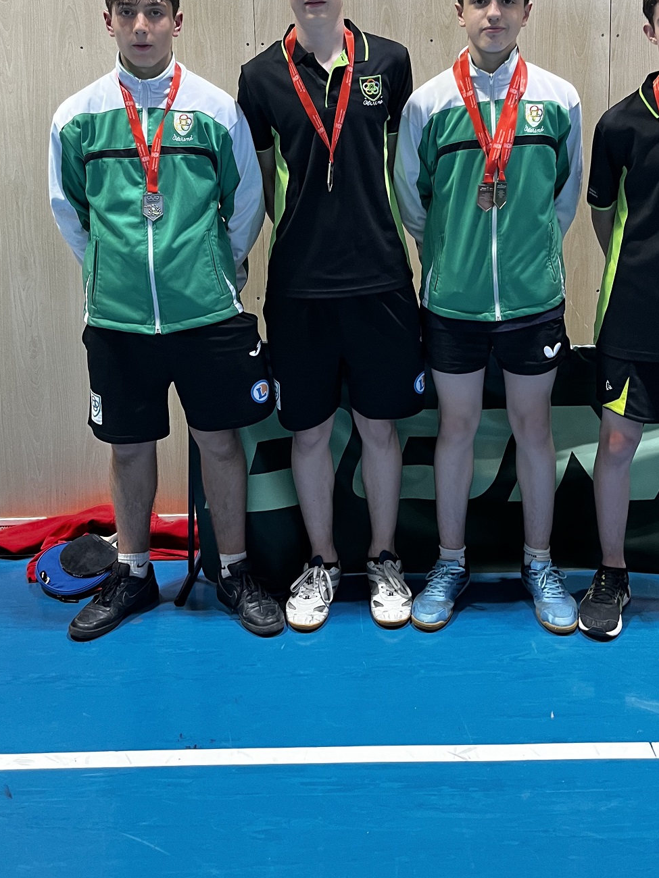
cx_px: 335
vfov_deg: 45.3
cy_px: 224
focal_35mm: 40
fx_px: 1015
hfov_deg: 36.0
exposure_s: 1/50
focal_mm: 5.1
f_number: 1.6
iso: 125
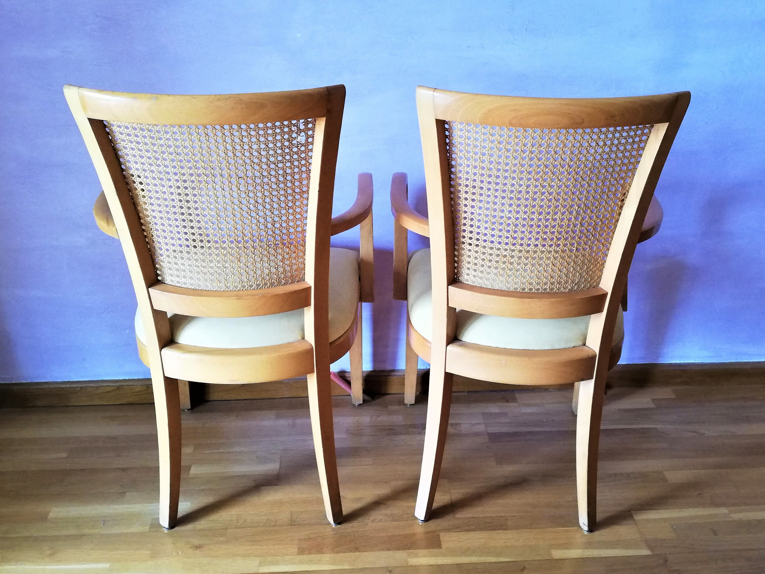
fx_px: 707
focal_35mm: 32
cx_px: 389
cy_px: 283
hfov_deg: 56.8
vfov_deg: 44.2
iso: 400
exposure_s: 1/25
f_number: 2.2
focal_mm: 3.81
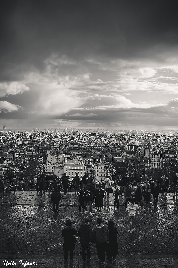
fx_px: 260
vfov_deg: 54.4
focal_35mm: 35
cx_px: 89
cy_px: 134
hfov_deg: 37.9
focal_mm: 35
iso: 200
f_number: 8
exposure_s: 1/100
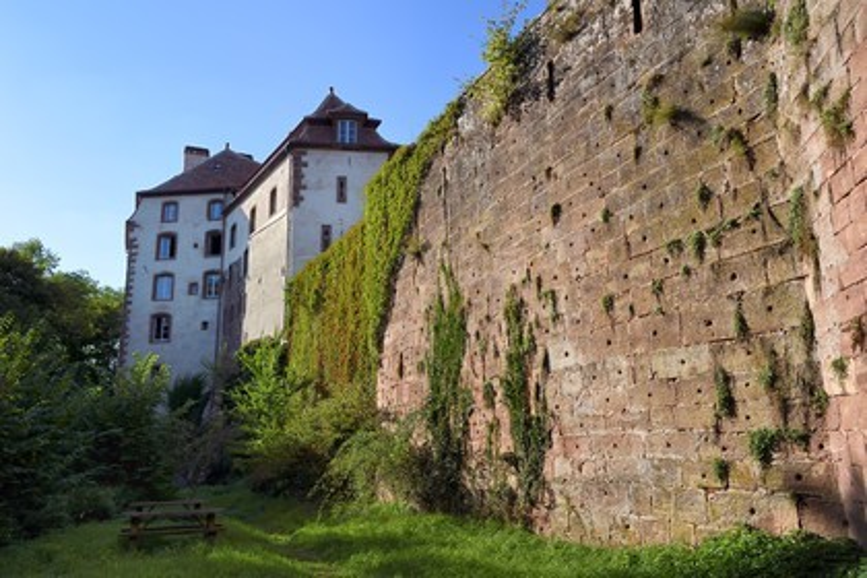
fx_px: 722
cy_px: 289
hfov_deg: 61.9
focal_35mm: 30
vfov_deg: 43.6
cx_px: 434
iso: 200
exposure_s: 1/250
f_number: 13
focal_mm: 30
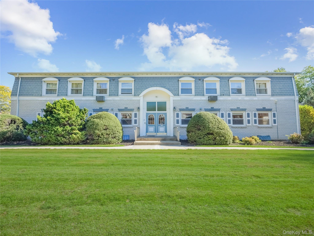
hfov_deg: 94.5
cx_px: 157
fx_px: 145
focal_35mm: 16
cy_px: 118
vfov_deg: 78.1
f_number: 2.8
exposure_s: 1/320
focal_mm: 8
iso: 200
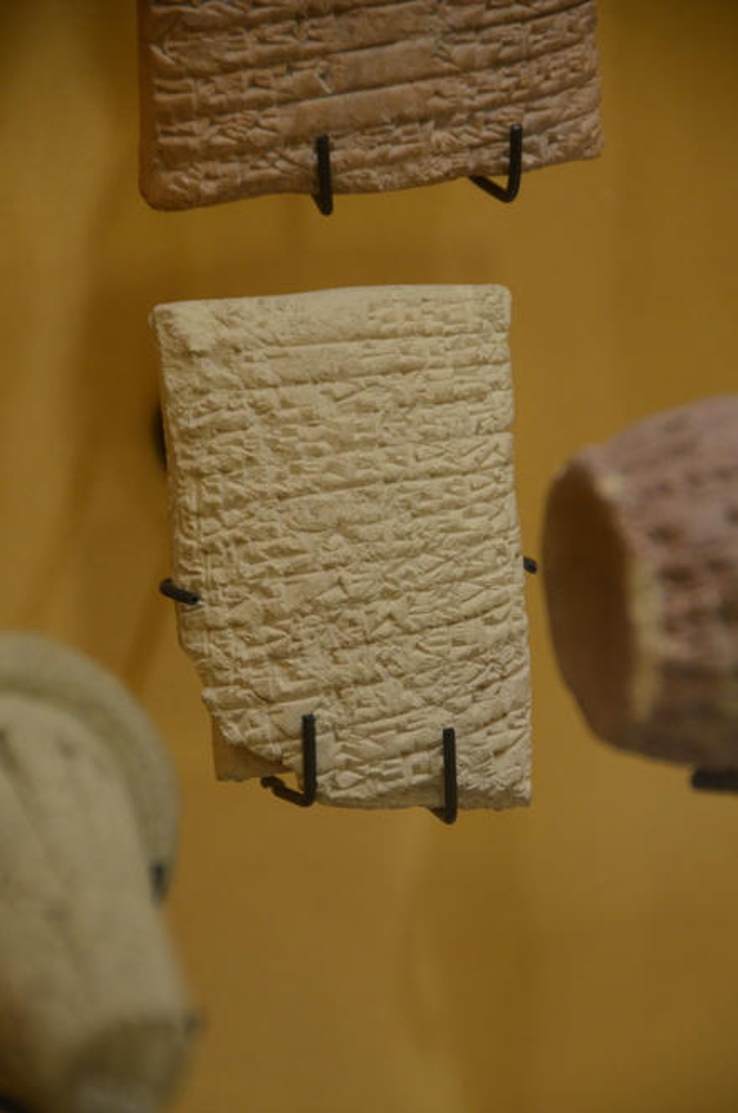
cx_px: 369
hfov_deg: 4.6
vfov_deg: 6.9
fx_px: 9263
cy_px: 556
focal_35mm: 300
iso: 1000
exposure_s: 1/40
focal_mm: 200
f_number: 5.6
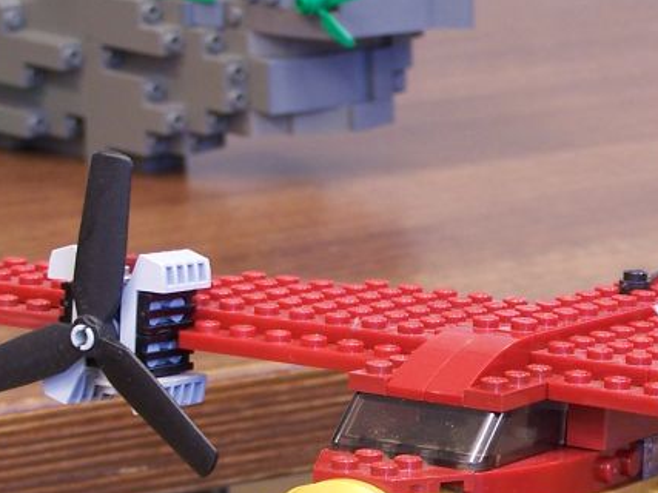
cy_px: 413
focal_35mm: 180
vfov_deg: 8.2
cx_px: 575
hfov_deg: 10.9
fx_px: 3421
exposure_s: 1/6
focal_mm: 12.4
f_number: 3.2
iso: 80
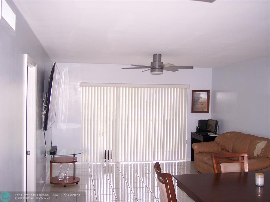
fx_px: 304
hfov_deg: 47.9
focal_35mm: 39
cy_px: 101
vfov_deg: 36.8
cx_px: 135
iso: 140
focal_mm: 8
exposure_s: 1/60
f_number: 2.8
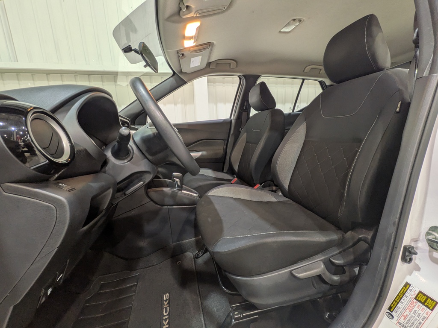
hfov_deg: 102.1
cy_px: 164
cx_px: 219
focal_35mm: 14
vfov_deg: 85.7
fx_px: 177
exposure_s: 1/40
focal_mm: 1.83
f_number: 2.2
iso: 72
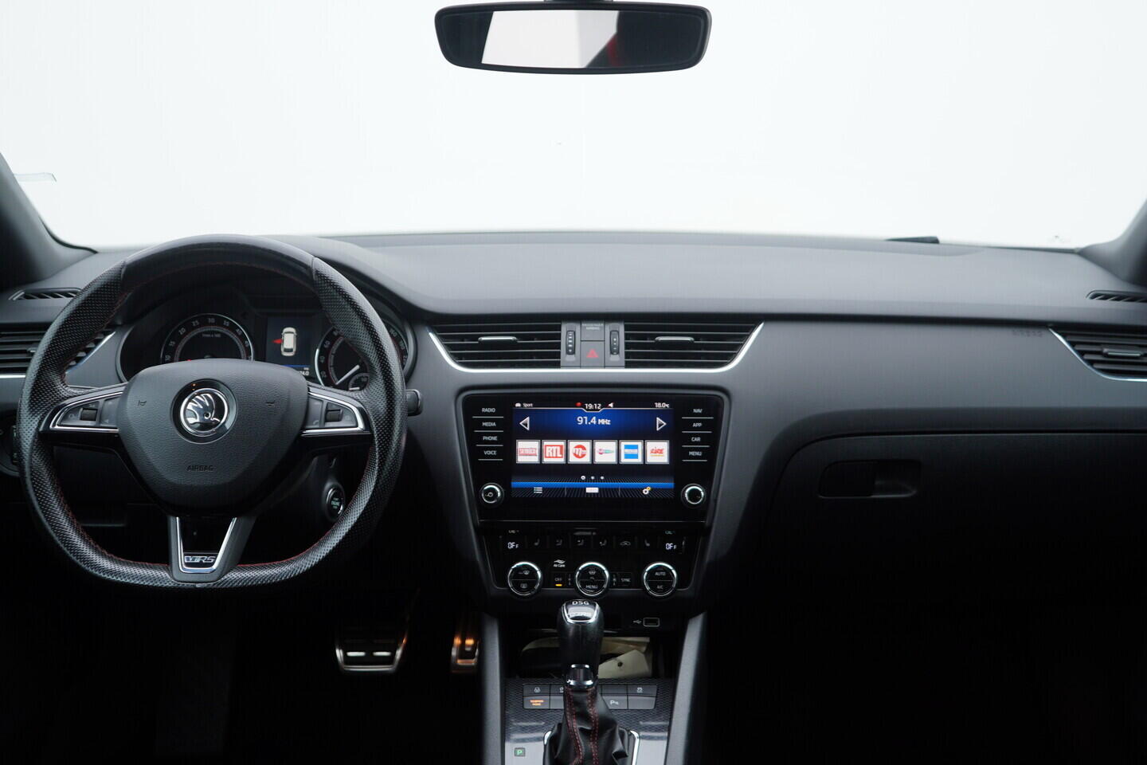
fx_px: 1147
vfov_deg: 36.9
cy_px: 382
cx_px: 574
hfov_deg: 53.1
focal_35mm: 36
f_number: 3.2
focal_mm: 24
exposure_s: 1/50
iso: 125
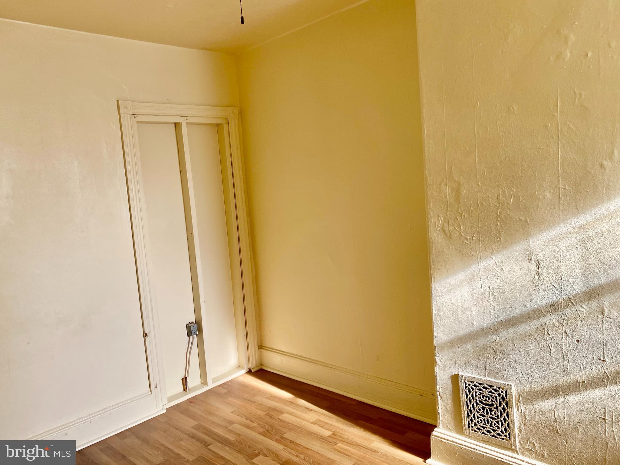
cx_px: 310
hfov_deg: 67.3
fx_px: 466
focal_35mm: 26
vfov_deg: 53.1
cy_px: 232
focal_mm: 4.25
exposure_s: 1/122
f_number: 1.8
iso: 64
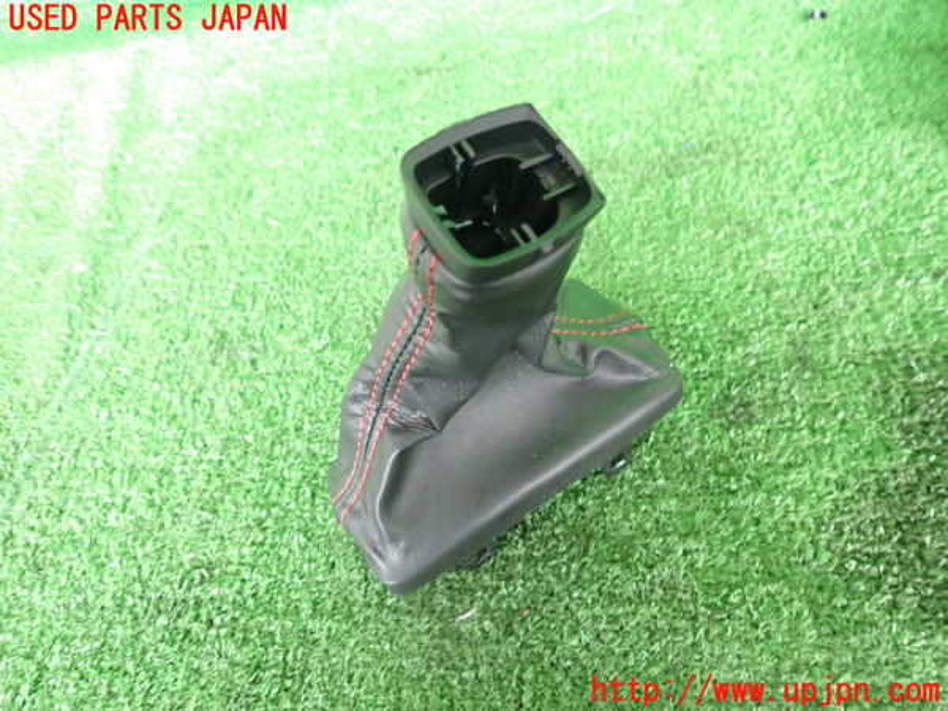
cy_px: 356
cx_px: 474
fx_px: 685
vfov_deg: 54.9
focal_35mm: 25
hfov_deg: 69.4
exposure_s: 1/30
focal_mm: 4.5
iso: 500
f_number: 2
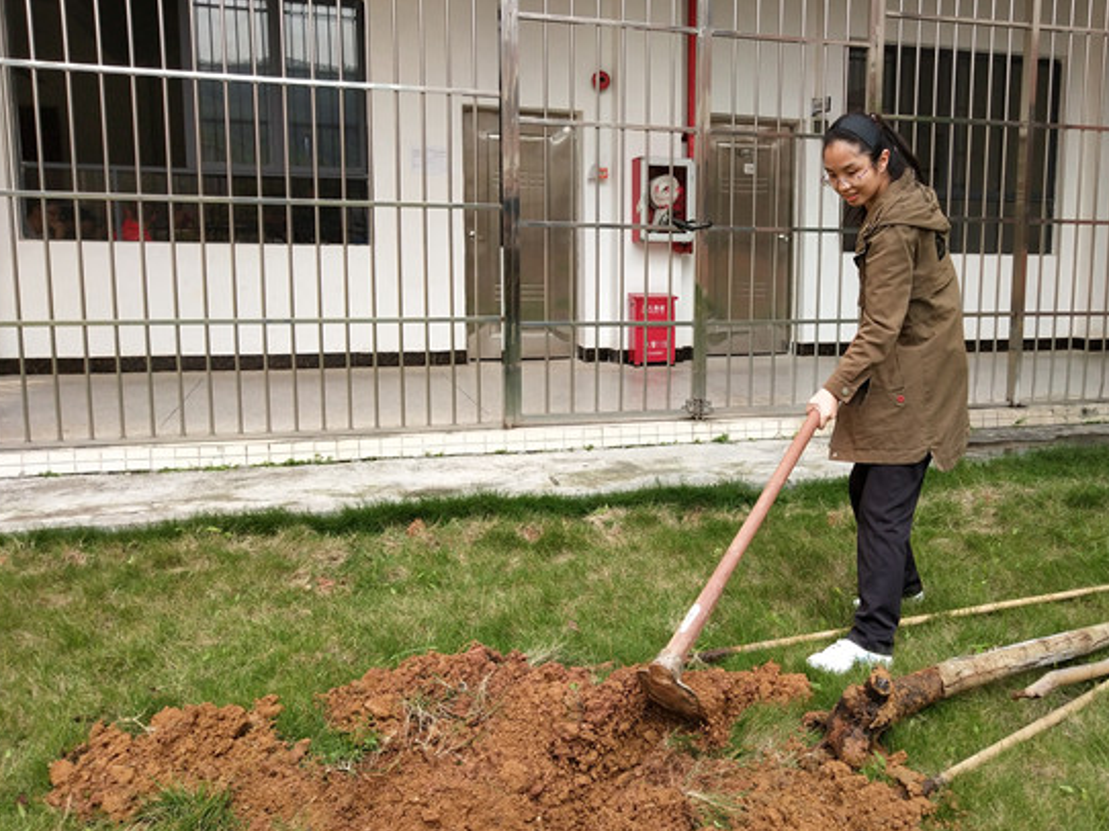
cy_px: 382
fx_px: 1153
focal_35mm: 36
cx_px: 653
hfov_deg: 51.1
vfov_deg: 39.6
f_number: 1.8
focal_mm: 3.95
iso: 50
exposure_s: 1/721
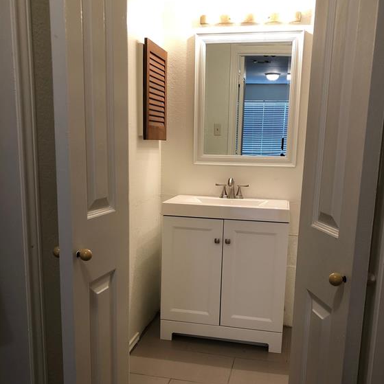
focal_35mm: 34
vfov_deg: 48.2
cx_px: 197
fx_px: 427
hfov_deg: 48.4
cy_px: 227
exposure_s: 1/30
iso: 32
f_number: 1.8
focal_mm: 4
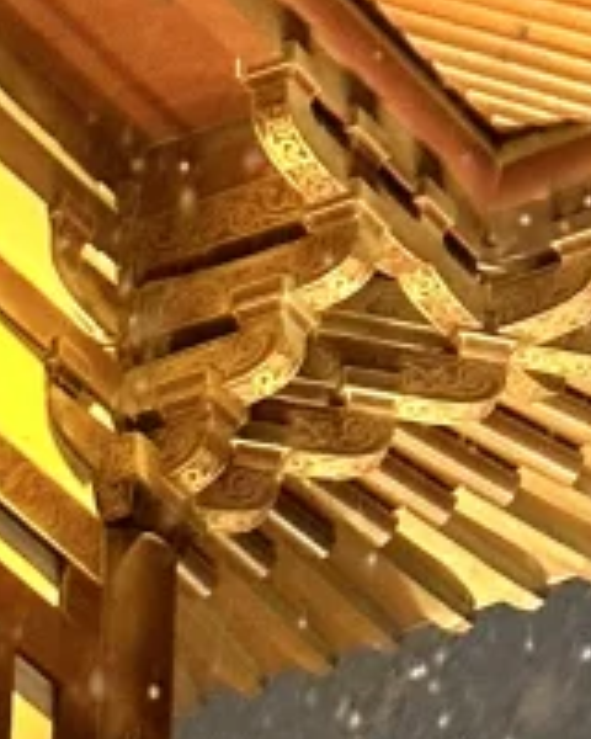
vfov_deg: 5.7
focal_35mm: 338
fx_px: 7390
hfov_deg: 4.5
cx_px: 946
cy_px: 347
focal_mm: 6.86
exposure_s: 1/37
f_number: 1.78
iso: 400
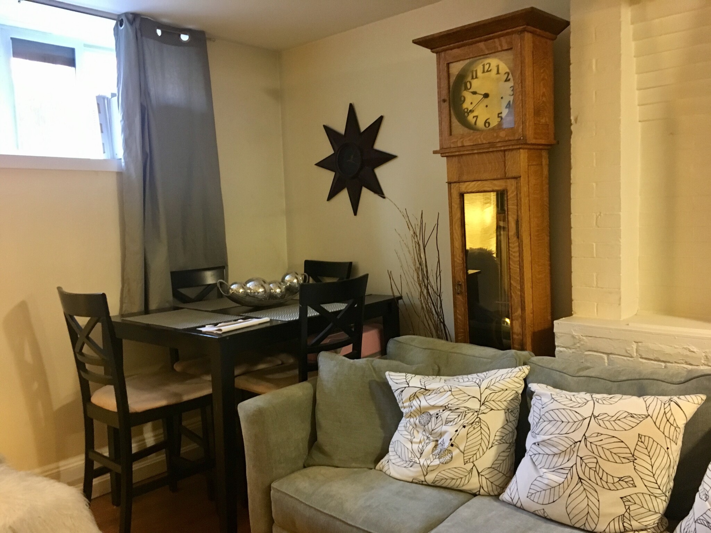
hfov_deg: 61.7
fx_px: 596
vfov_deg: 48.2
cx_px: 356
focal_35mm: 29
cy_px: 266
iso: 200
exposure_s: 1/20
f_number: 2.2
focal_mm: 4.15
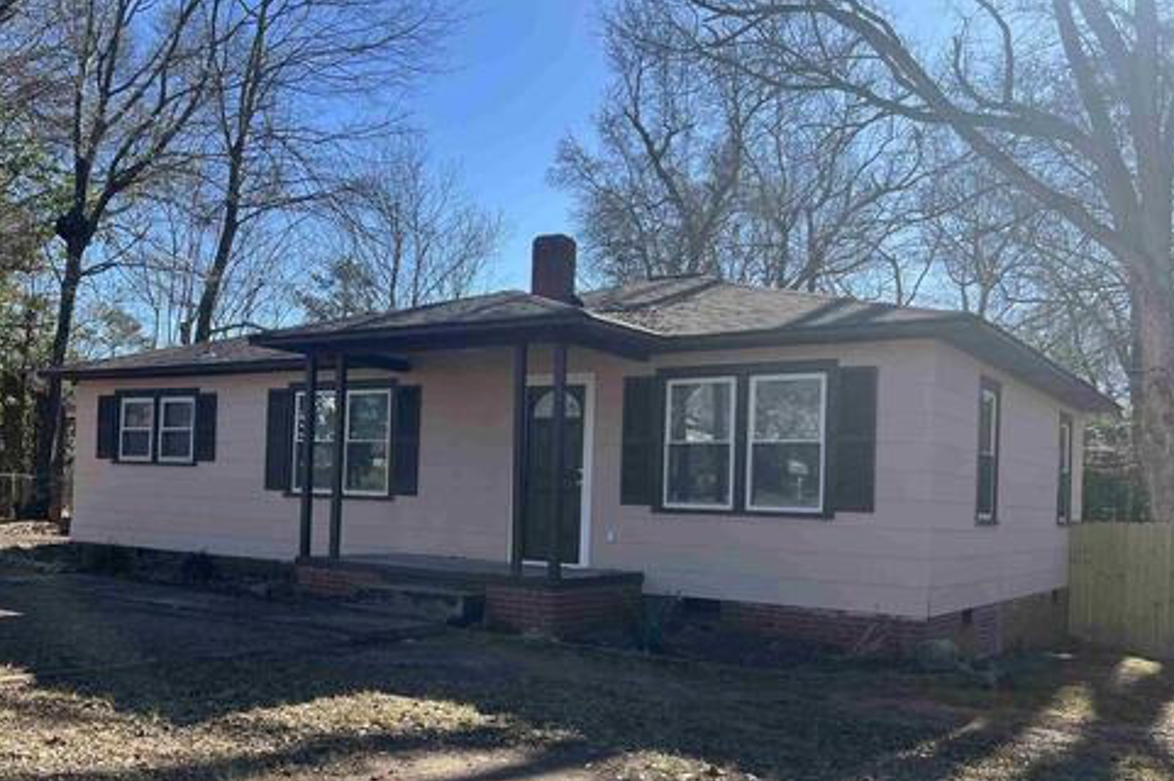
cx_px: 427
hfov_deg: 52.5
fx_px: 1173
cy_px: 466
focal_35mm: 36
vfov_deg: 36.7
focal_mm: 5.7
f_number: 1.5
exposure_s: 1/1838
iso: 50
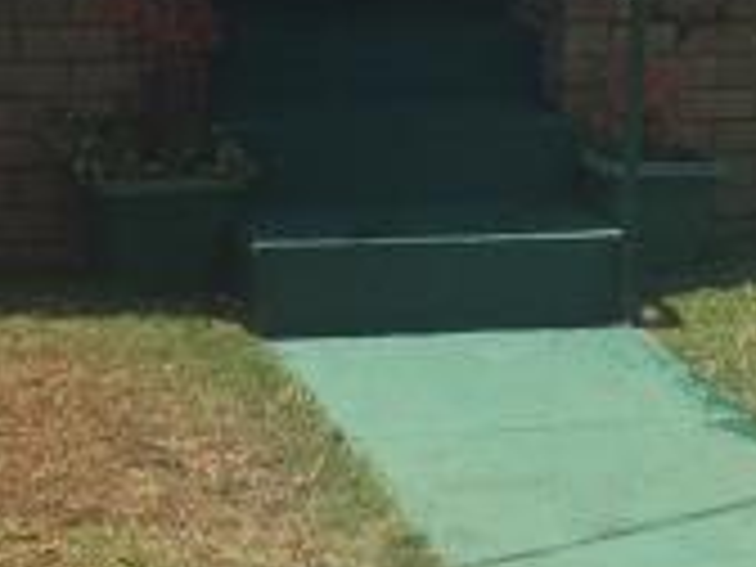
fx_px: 3014
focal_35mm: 138
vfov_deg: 10.6
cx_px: 860
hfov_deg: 14.0
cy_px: -122
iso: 32
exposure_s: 1/2326
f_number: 2.2
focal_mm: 4.15
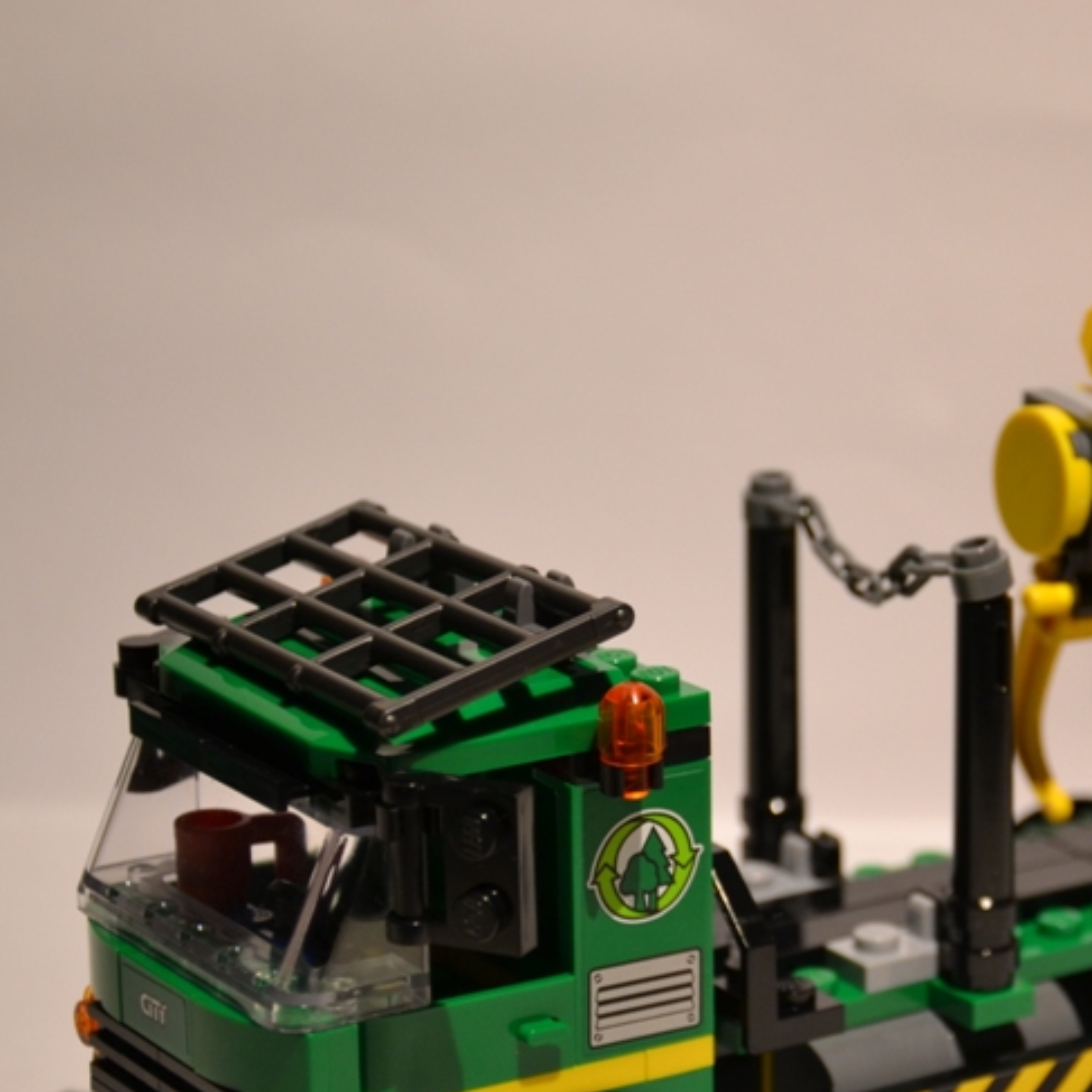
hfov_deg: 12.9
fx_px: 4783
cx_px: 924
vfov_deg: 13.0
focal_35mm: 134
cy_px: 755
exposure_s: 1/20
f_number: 5
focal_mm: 50
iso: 400
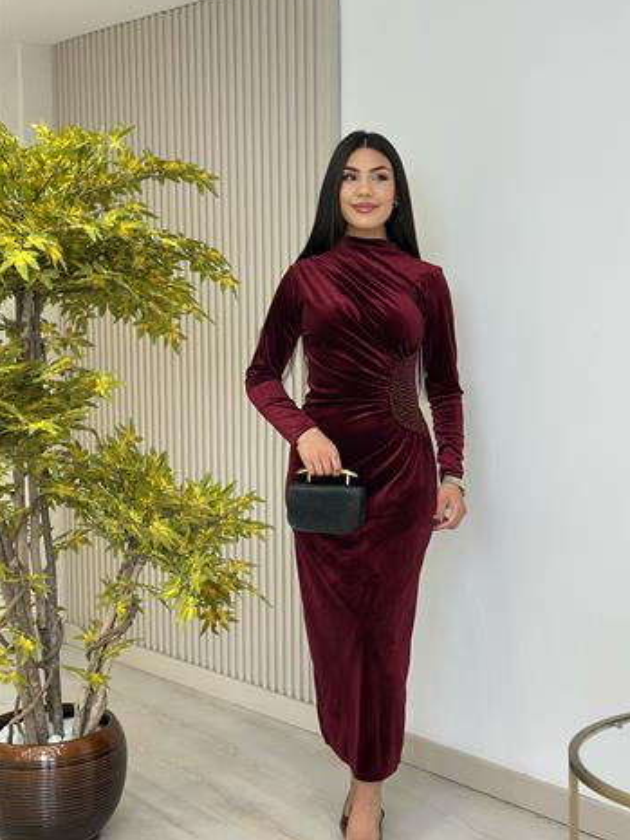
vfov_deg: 34.9
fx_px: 1334
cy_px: 429
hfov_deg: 26.5
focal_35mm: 55
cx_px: 357
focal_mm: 6.86
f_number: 1.78
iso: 80
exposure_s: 1/236
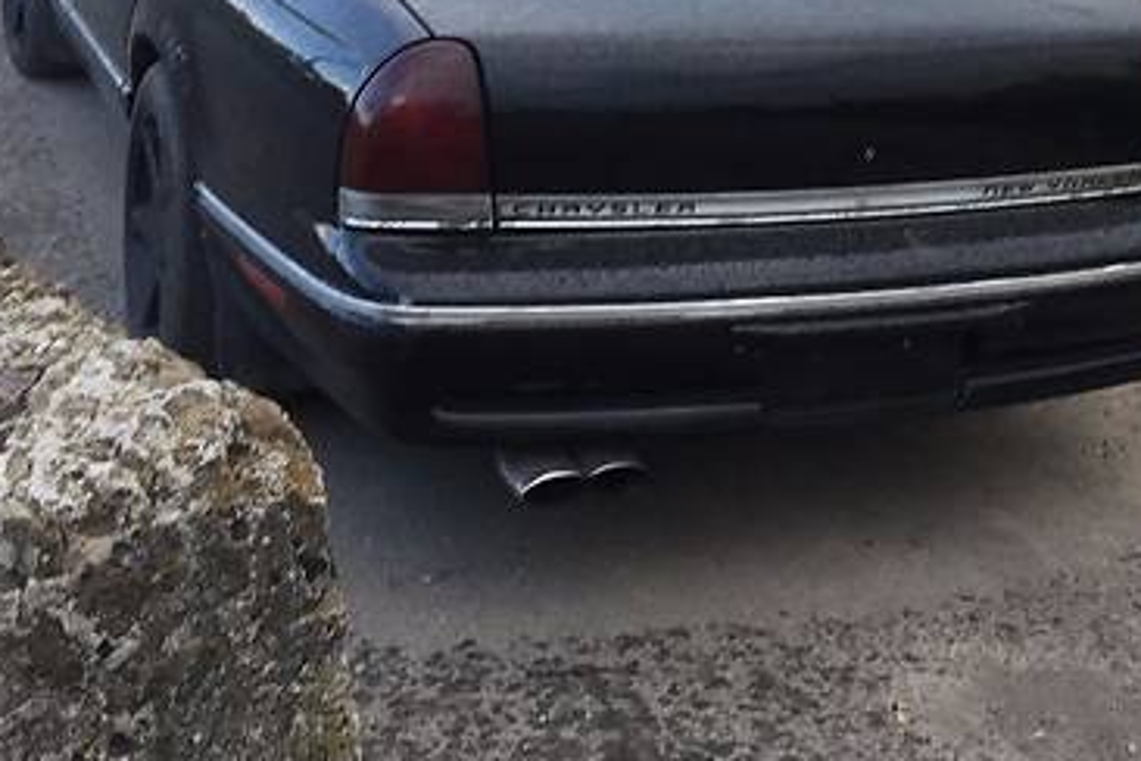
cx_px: 829
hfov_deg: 30.1
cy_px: 75
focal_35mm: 66
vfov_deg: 20.2
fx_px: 2092
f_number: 2.2
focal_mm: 4.2
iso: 40
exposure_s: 1/100
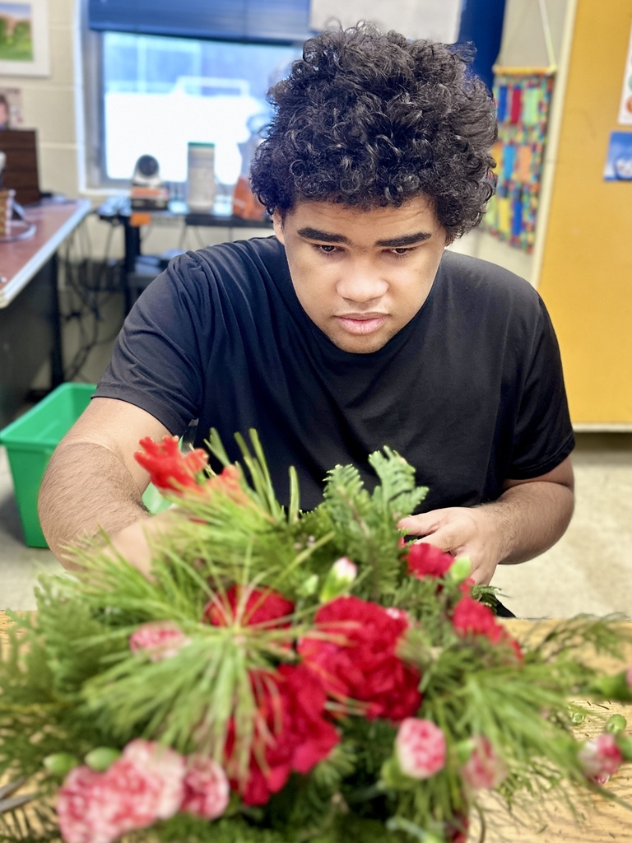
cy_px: 422
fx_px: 584
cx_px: 316
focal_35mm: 24
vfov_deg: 71.6
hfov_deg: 56.8
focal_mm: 6.86
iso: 160
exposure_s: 1/60
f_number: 1.78
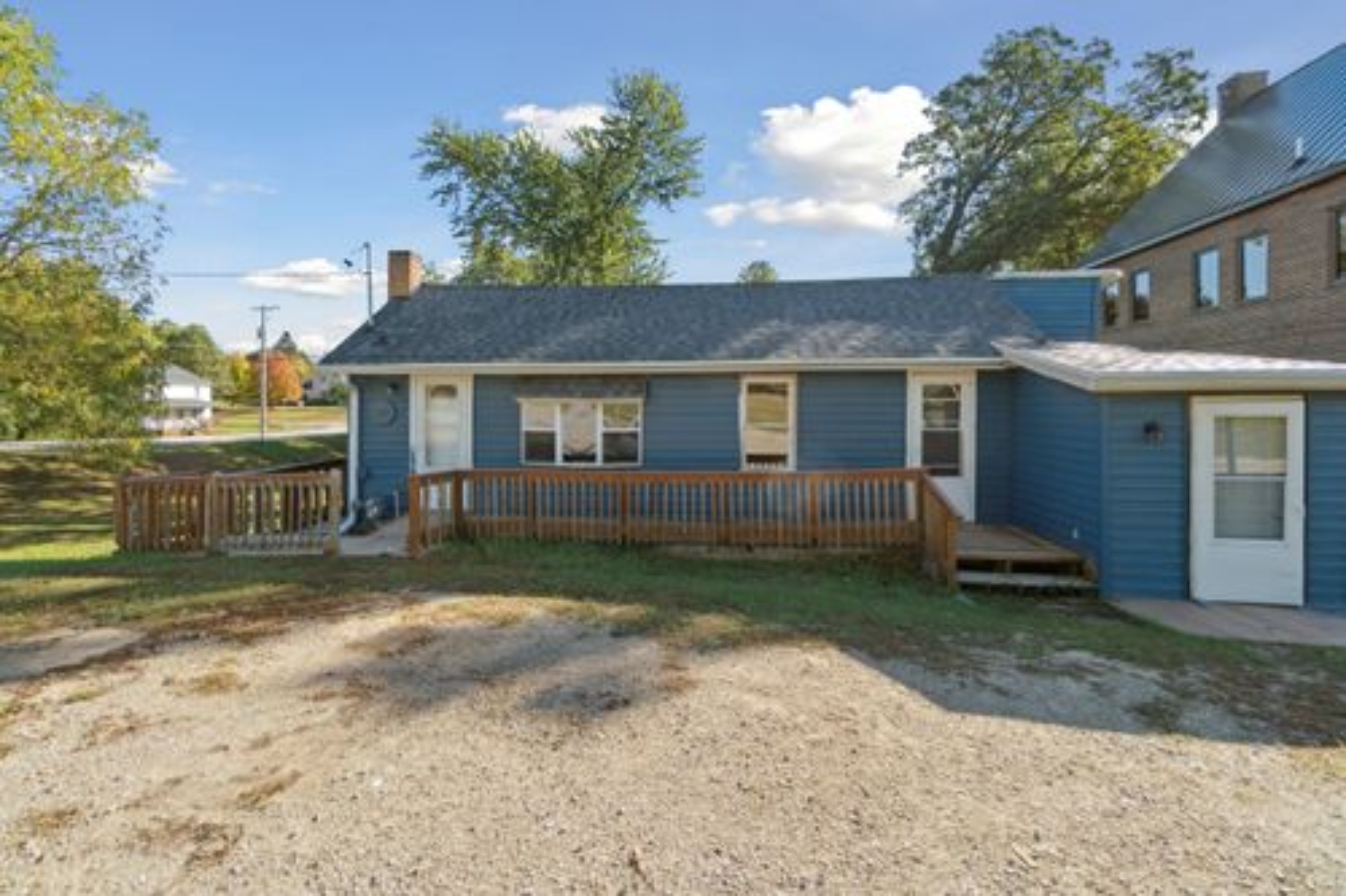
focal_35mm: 15
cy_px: 448
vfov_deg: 77.3
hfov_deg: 100.4
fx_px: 561
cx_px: 673
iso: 100
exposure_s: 1/160
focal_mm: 10
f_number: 7.1
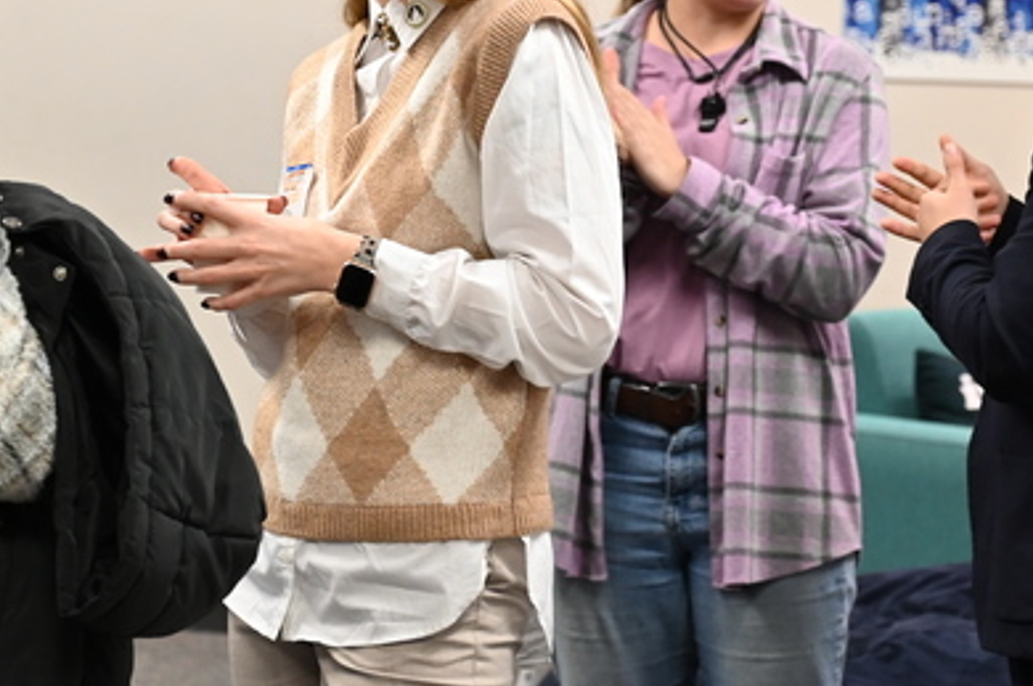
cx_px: 543
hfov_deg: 11.2
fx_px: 5273
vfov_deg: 7.4
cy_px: 121
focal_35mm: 184
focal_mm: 70
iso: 2000
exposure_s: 1/125
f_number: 4
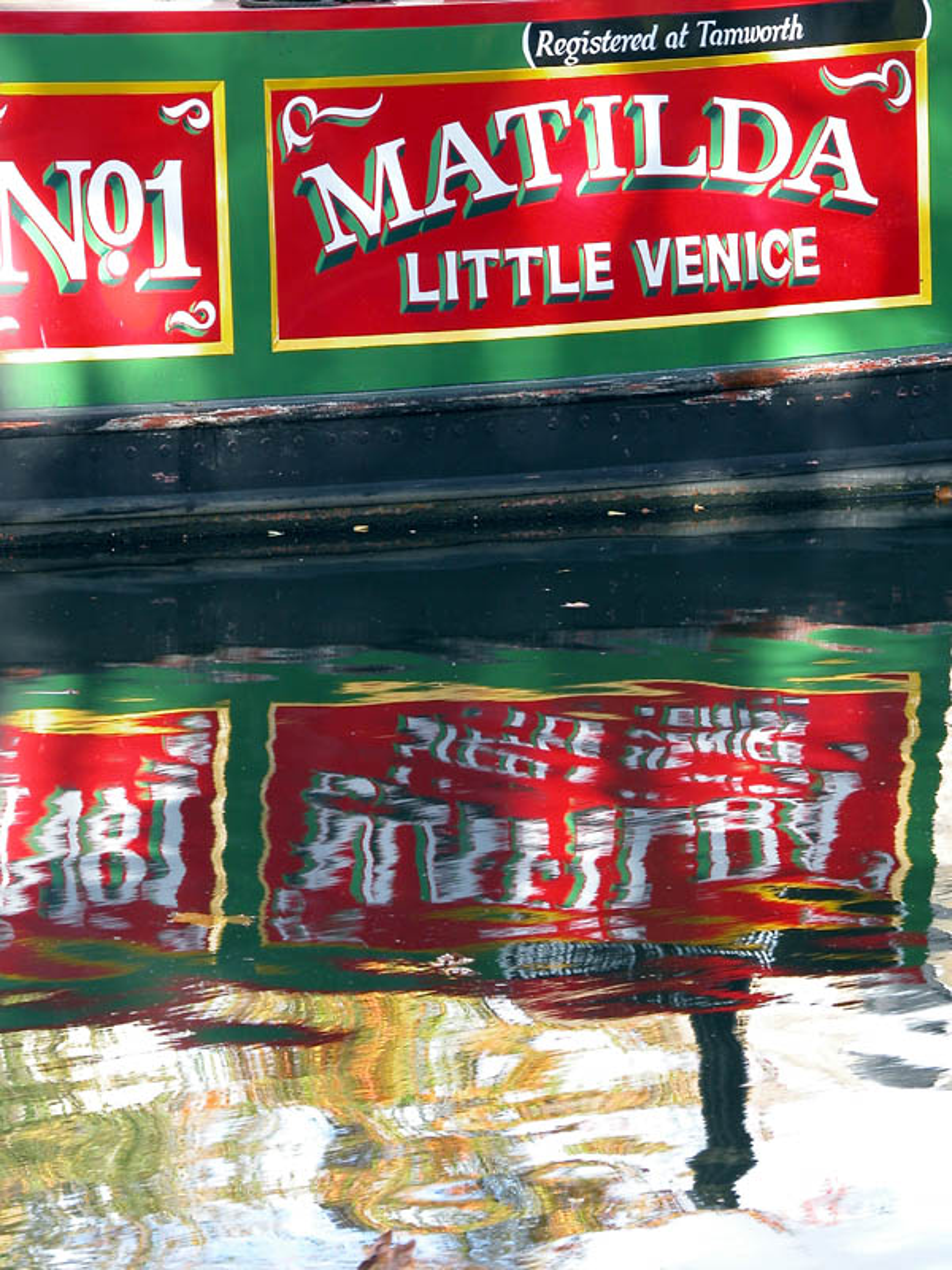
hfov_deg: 10.2
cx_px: 476
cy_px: 635
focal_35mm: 146
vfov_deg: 13.5
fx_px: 5354
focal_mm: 37.7
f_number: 5.5
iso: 100
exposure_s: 1/33
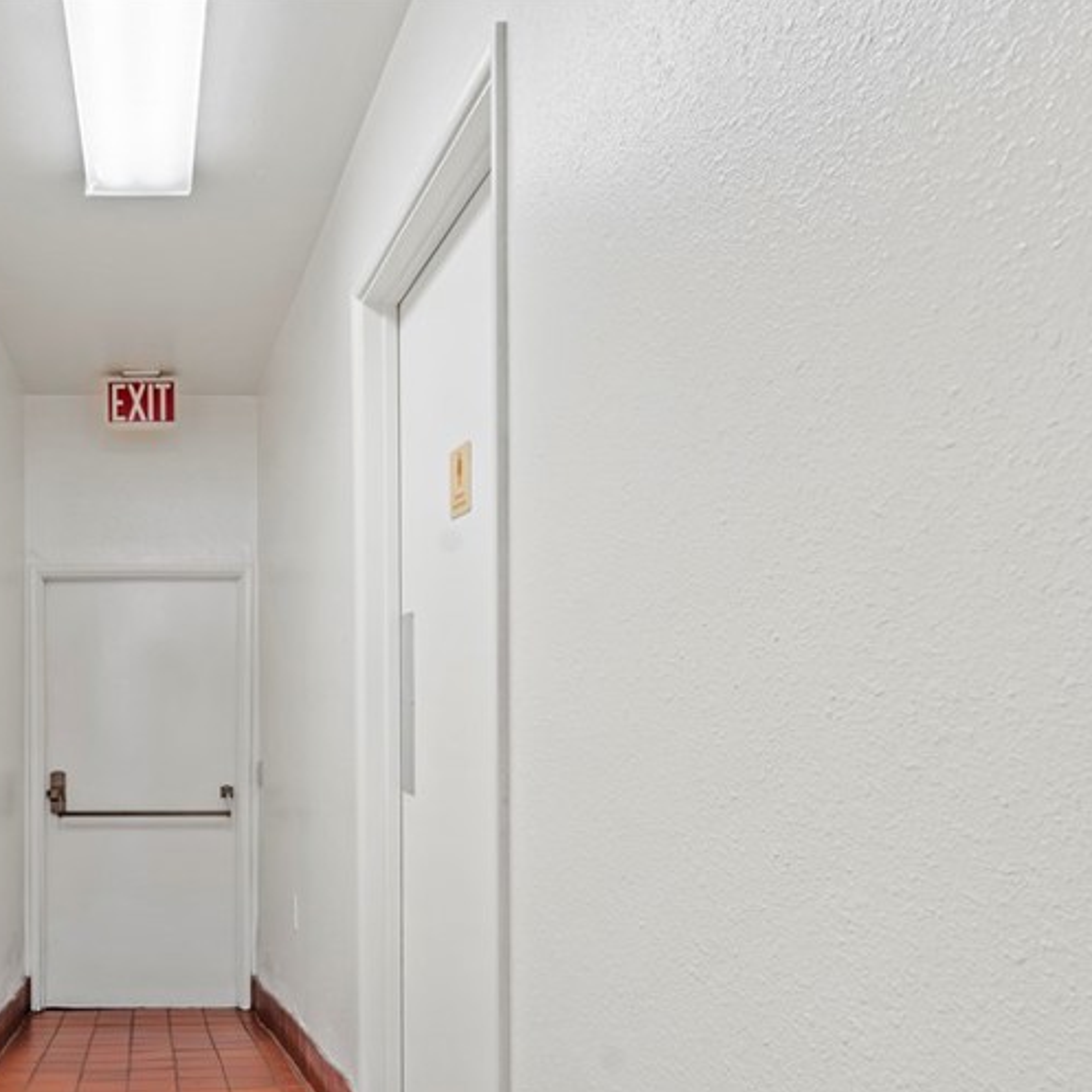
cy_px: 742
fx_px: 999
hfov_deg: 51.8
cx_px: 147
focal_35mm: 28
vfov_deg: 55.9
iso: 320
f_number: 8
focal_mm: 16
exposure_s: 1/2
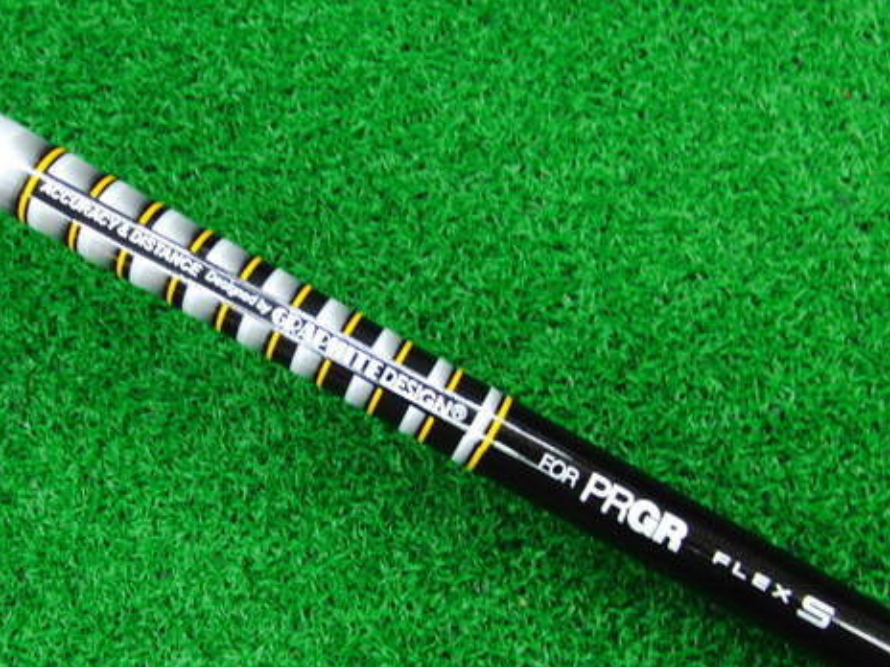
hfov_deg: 37.2
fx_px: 1311
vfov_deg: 28.6
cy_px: 353
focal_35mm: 51
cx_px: 318
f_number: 3.6
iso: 400
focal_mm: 6.42
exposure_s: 1/30
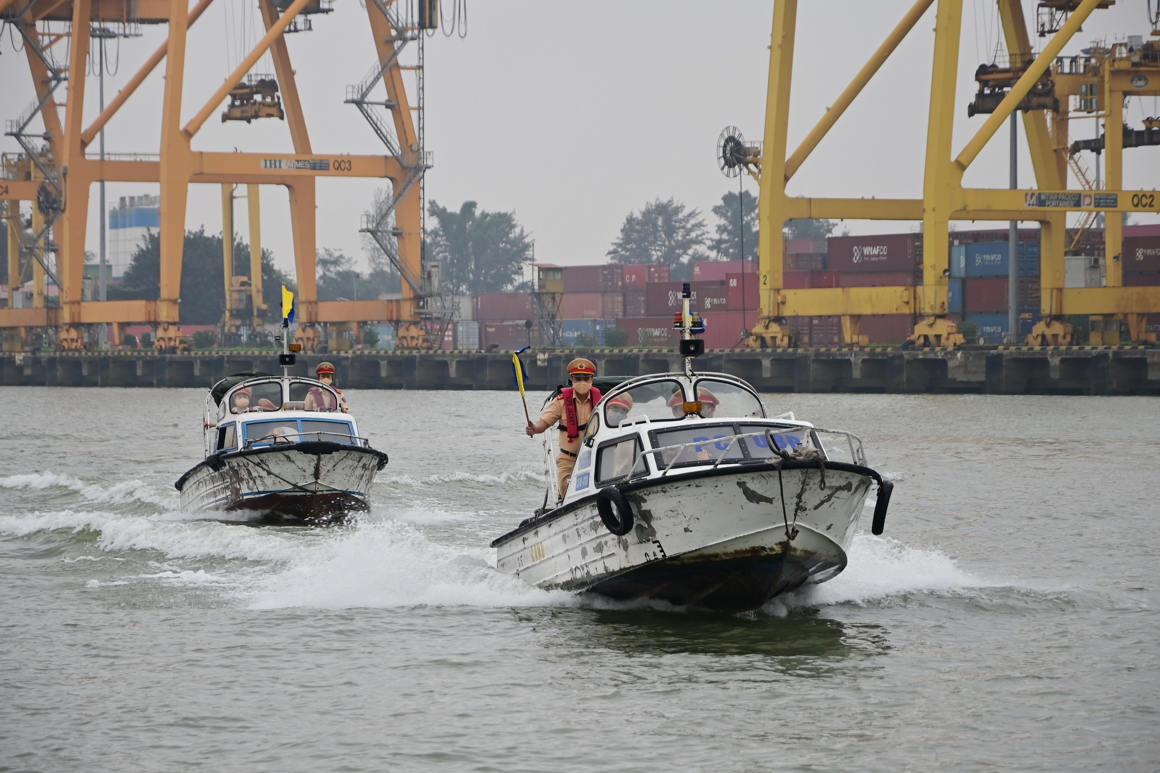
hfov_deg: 13.1
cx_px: 580
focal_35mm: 157
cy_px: 386
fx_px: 5058
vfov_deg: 8.7
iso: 125
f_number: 8
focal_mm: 105
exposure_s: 1/200
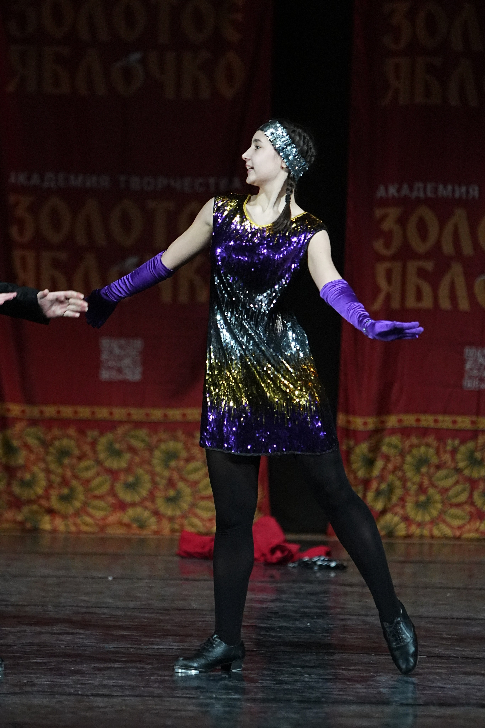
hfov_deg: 5.7
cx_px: 242
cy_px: 364
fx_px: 4850
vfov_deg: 8.6
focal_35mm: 240
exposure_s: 1/500
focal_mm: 160
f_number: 2.8
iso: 5000
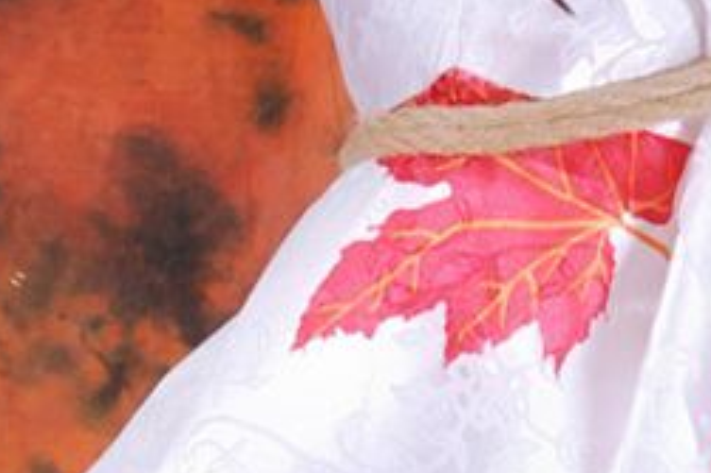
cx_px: 1163
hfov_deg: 4.4
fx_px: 9079
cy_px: 170
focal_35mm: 460
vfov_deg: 3.0
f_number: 11
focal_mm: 48
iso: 100
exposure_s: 1/8
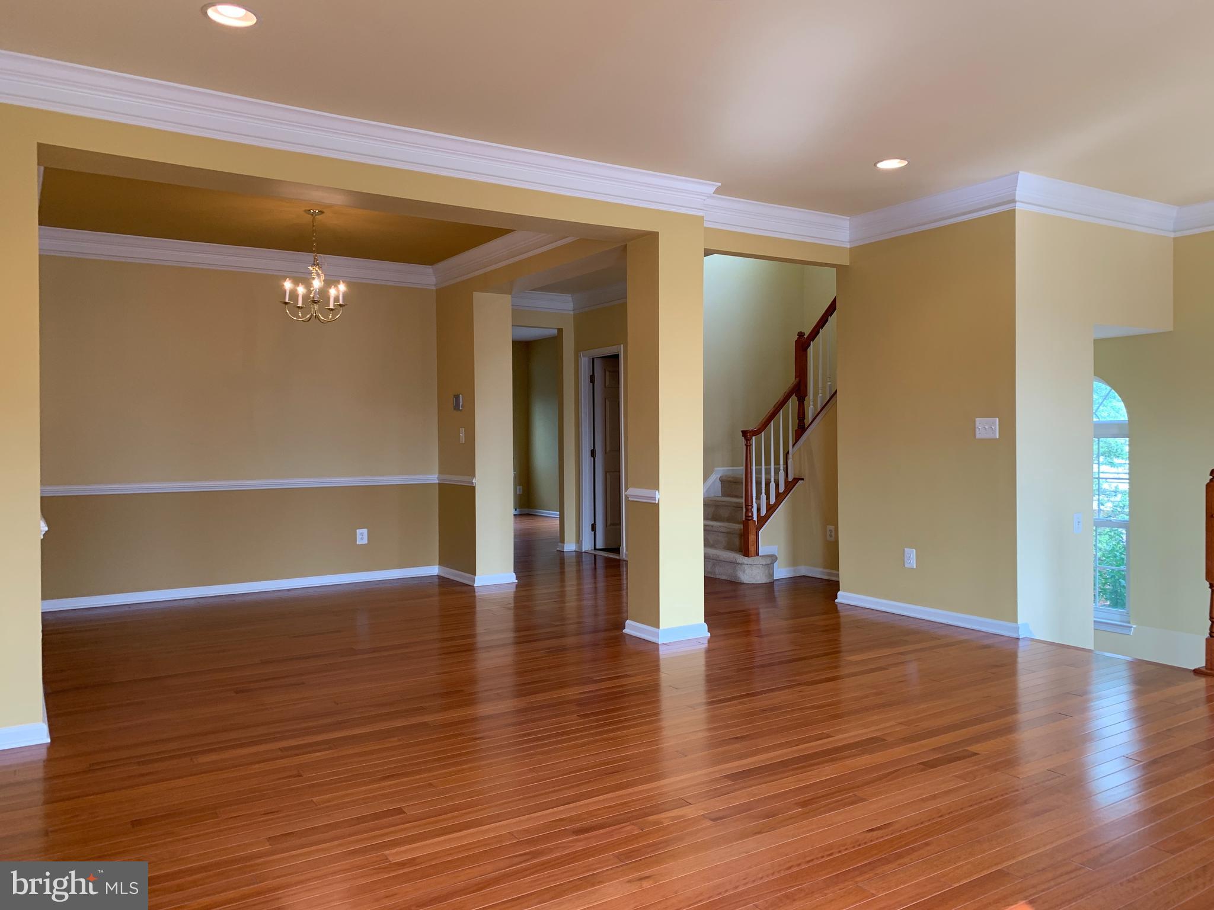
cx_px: 607
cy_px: 455
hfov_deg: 67.3
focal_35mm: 26
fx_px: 912
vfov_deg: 53.1
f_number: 1.8
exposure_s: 1/60
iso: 50
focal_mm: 4.25
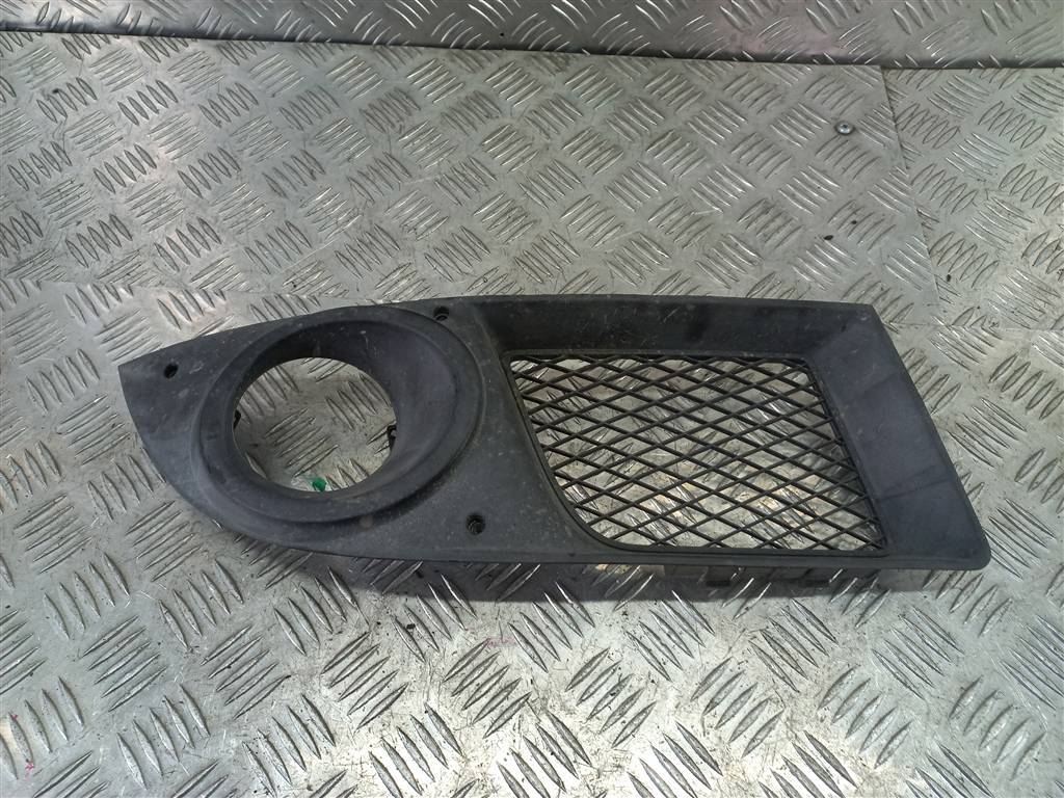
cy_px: 399
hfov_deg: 69.4
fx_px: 768
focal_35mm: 25
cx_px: 532
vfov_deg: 54.9
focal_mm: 4.6
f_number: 1.8
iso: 64
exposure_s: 1/50
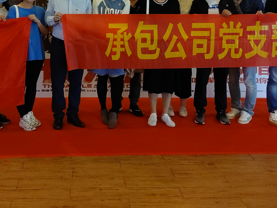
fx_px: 376
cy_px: 13
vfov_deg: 29.4
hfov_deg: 40.2
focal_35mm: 47
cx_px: 109
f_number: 1.9
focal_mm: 5.52
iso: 3684
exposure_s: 1/33.3
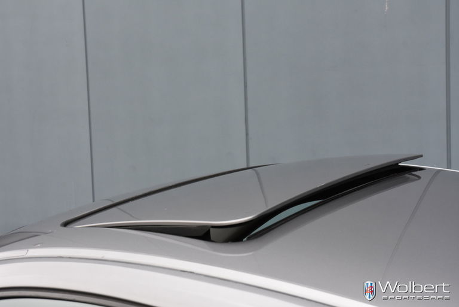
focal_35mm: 69
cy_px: 154
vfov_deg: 19.8
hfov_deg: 29.2
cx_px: 230
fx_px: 880
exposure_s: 1/200
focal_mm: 46
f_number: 7.1
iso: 800
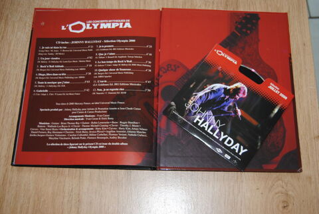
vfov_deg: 29.9
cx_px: 160
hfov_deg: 43.6
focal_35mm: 45
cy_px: 107
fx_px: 399
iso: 200
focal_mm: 30
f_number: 4.2
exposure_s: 1/60
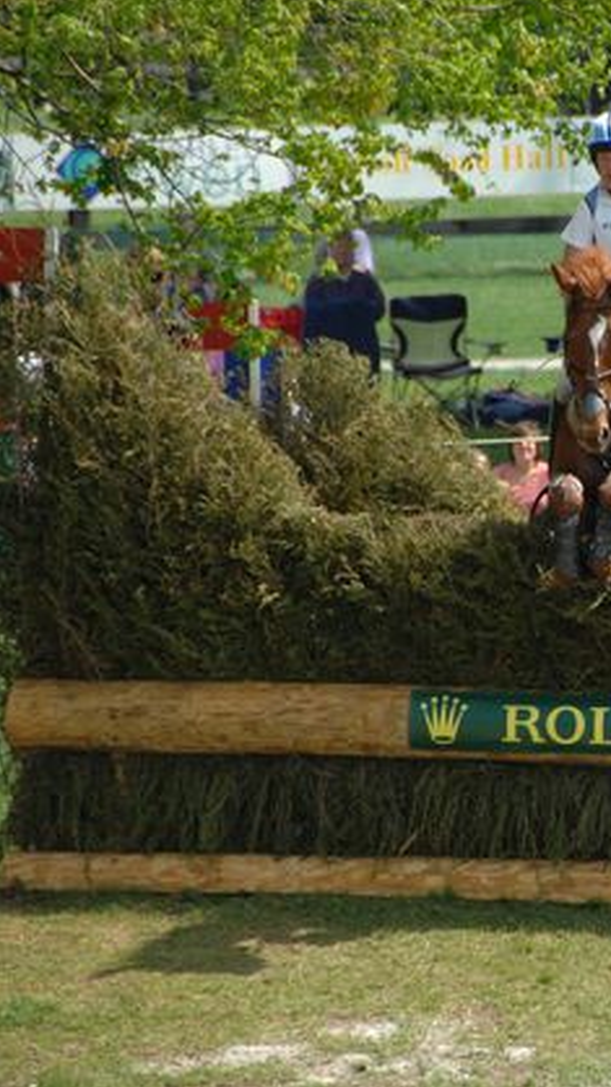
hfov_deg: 2.5
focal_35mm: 481
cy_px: 537
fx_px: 13859
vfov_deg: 4.5
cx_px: 744
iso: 500
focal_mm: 200
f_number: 5.6
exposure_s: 1/1000
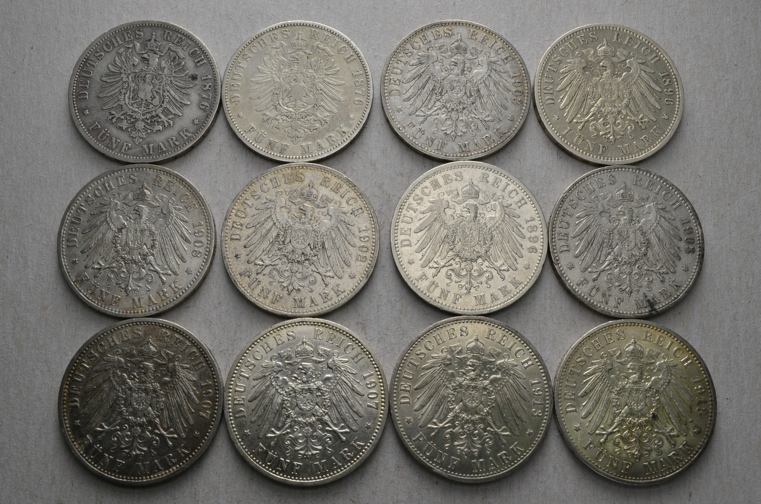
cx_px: 380
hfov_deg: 49.6
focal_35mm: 39
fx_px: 823
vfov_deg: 34.1
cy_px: 252
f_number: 14
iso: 400
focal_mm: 26
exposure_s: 1/200
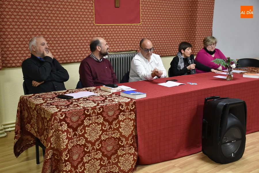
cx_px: 130
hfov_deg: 47.9
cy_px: 86
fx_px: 292
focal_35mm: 40
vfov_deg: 33.1
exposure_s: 1/60
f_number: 4
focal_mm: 27
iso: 1600
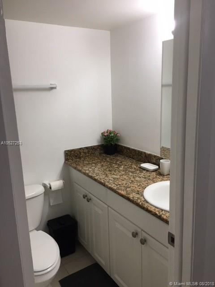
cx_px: 108
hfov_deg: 48.2
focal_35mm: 29
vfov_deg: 61.7
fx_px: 240
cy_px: 144
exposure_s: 1/33
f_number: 2.2
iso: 40
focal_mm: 4.15
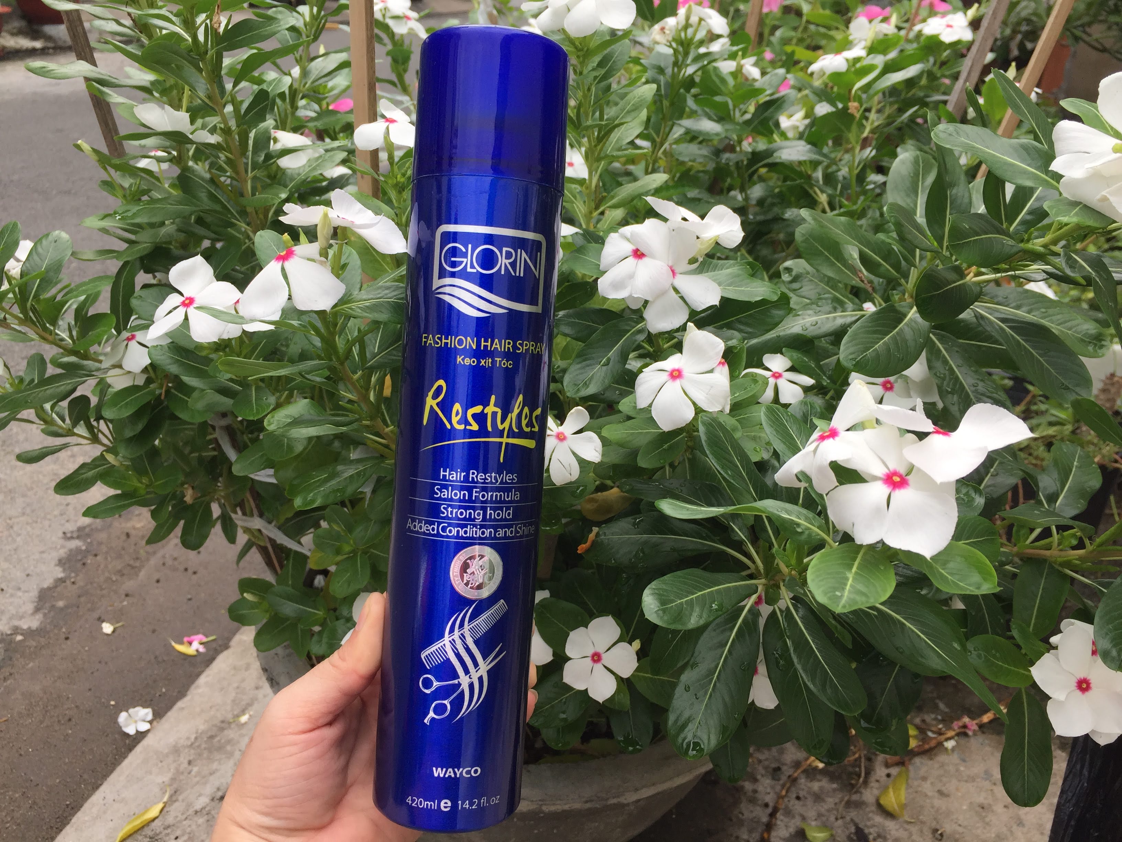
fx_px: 940
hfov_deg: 61.7
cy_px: 421
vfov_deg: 48.2
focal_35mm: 29
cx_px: 561
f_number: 2.2
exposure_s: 1/507
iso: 32
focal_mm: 4.15
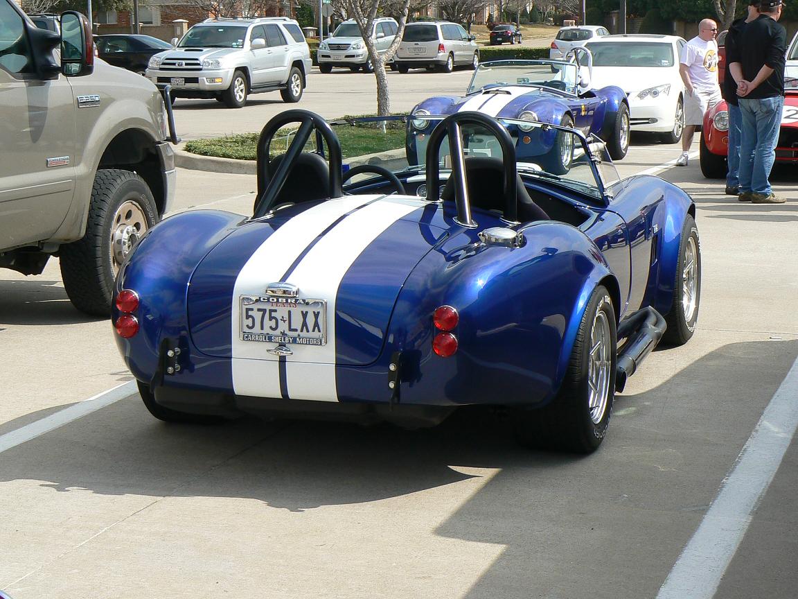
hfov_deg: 26.3
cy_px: 300
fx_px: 1706
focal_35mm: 74
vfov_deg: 19.9
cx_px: 399
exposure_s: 1/500
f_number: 7.1
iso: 80
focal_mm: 10.2
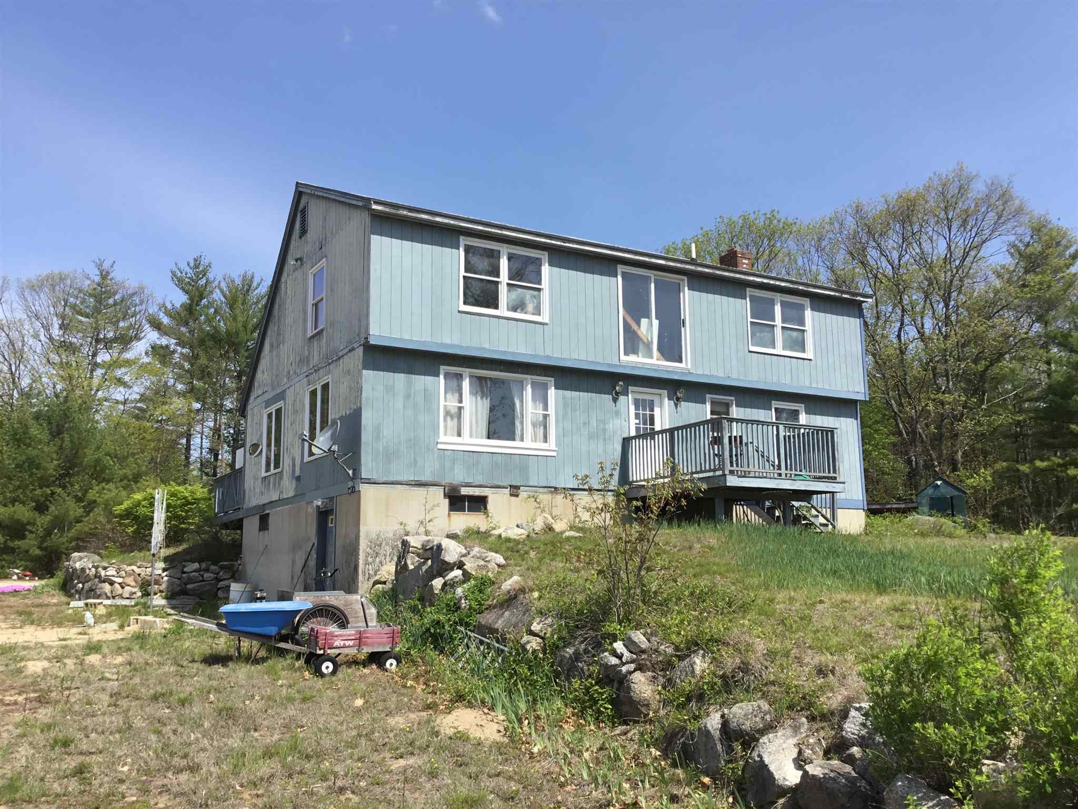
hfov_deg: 58.4
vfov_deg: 45.4
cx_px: 539
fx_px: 965
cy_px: 404
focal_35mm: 31
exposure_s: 1/1164
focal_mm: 3.3
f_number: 2.4
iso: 25
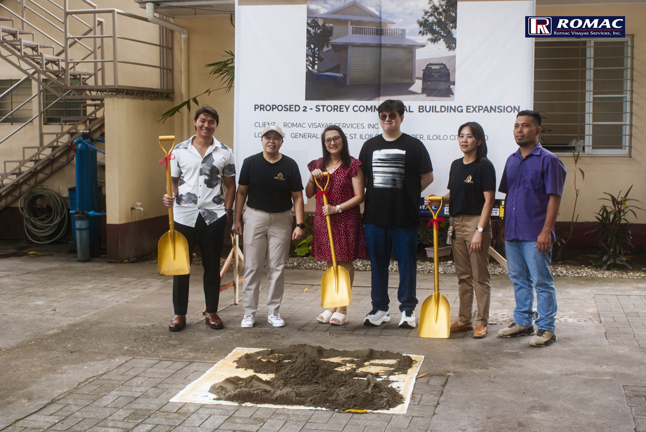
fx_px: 808
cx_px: 323
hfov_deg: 43.6
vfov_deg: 29.9
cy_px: 216
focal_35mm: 45
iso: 100
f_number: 5.6
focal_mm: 30
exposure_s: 1/100
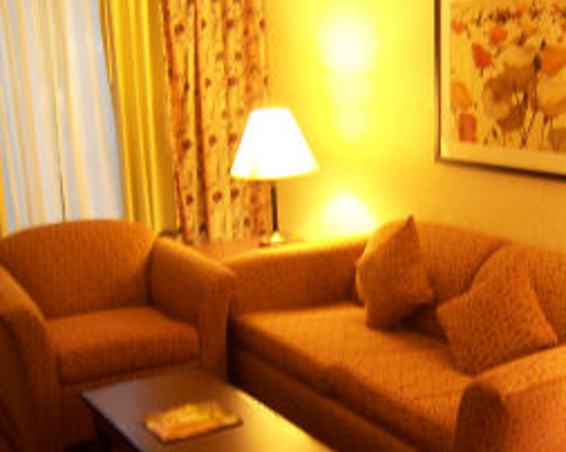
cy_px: 289
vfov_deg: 29.5
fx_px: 854
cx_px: 351
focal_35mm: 51
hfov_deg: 36.5
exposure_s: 1/2
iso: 80
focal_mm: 5.5
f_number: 3.4
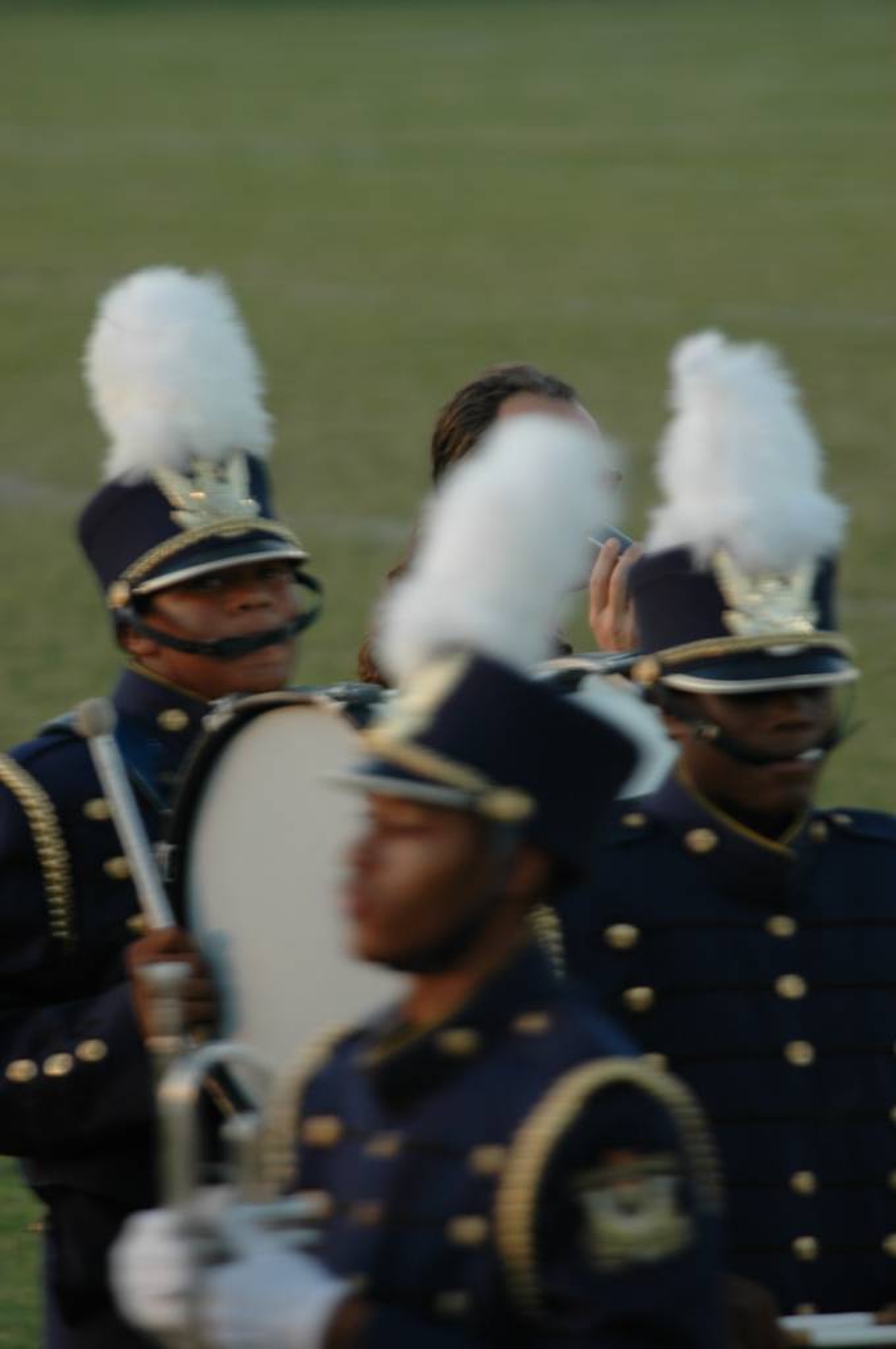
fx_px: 22459
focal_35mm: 600
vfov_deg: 3.4
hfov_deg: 2.3
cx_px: 448
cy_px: 674
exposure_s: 1/60
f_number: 5.6
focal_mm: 400
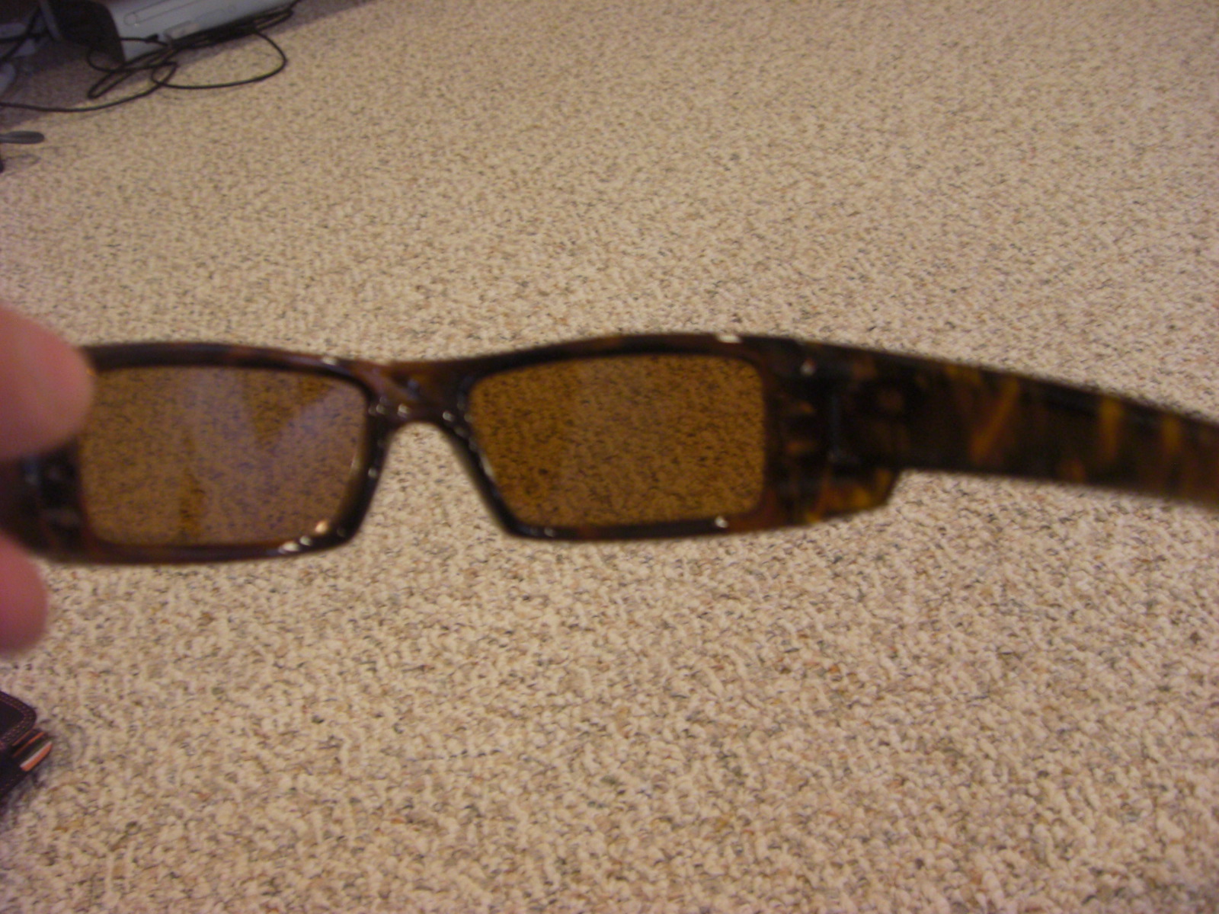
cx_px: 610
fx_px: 1338
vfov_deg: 37.7
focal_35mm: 38
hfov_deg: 49.0
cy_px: 457
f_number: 2.7
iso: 200
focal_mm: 6.2
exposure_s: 1/13
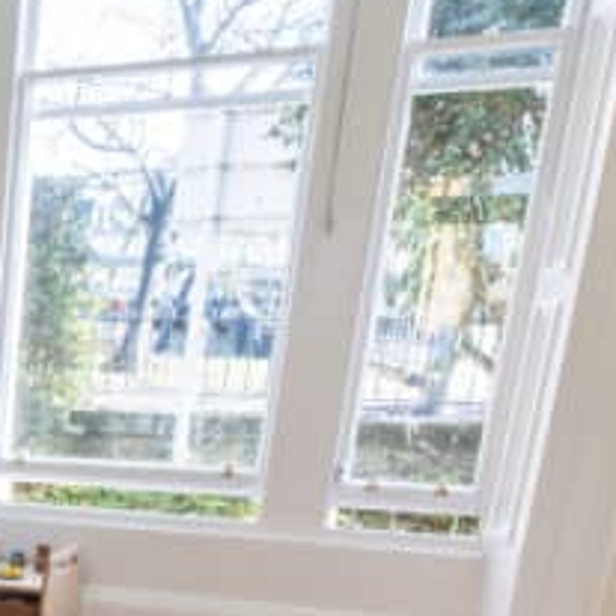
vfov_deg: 24.2
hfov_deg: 21.9
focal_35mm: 63
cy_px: 784
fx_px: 1268
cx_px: -351
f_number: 9
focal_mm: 10
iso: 250
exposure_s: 1/40
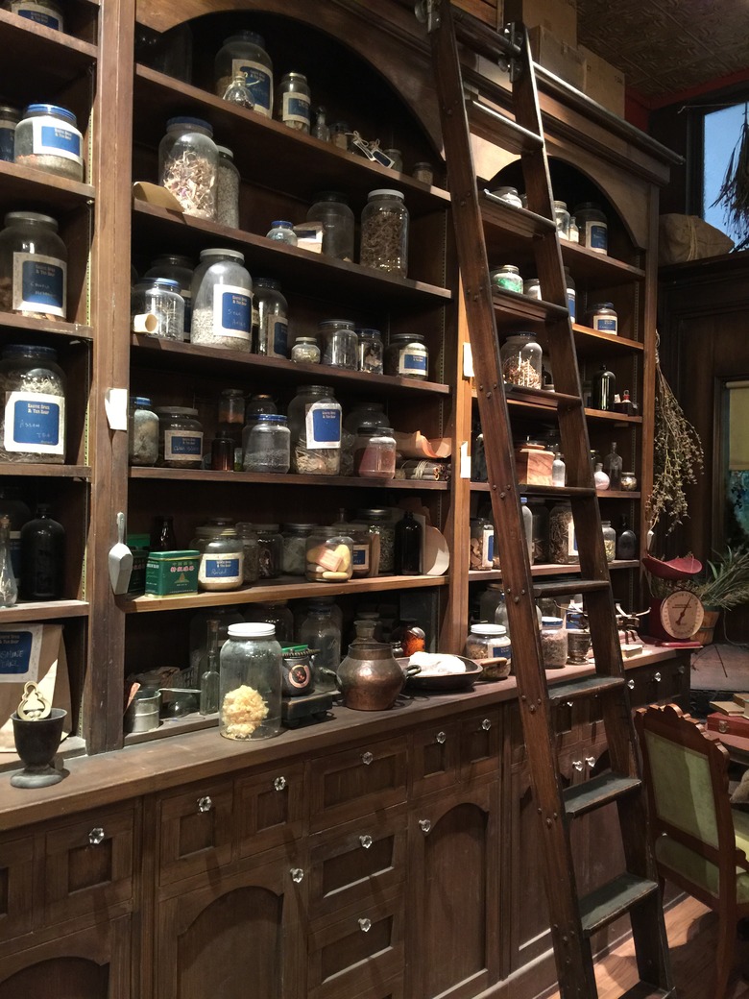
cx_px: 374
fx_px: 837
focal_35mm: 29
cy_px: 500
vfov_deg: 61.7
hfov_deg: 48.2
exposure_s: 1/4
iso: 80
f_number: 2.2
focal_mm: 4.15
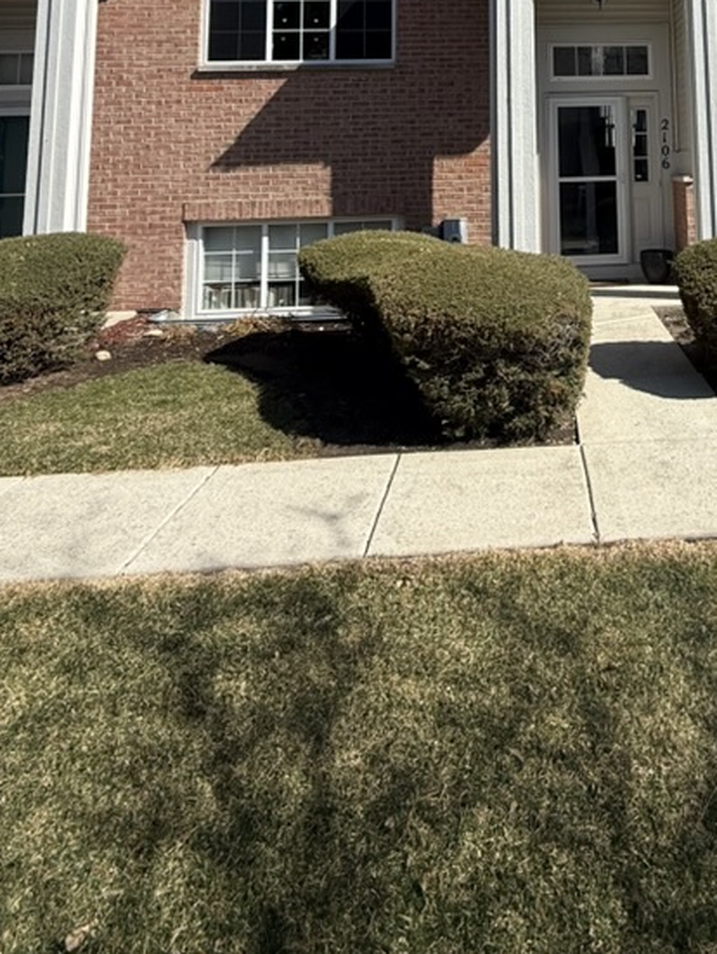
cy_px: 87
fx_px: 717
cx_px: 585
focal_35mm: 26
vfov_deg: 57.3
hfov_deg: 49.6
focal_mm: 2.22
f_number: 2.2
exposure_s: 1/2165
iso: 50
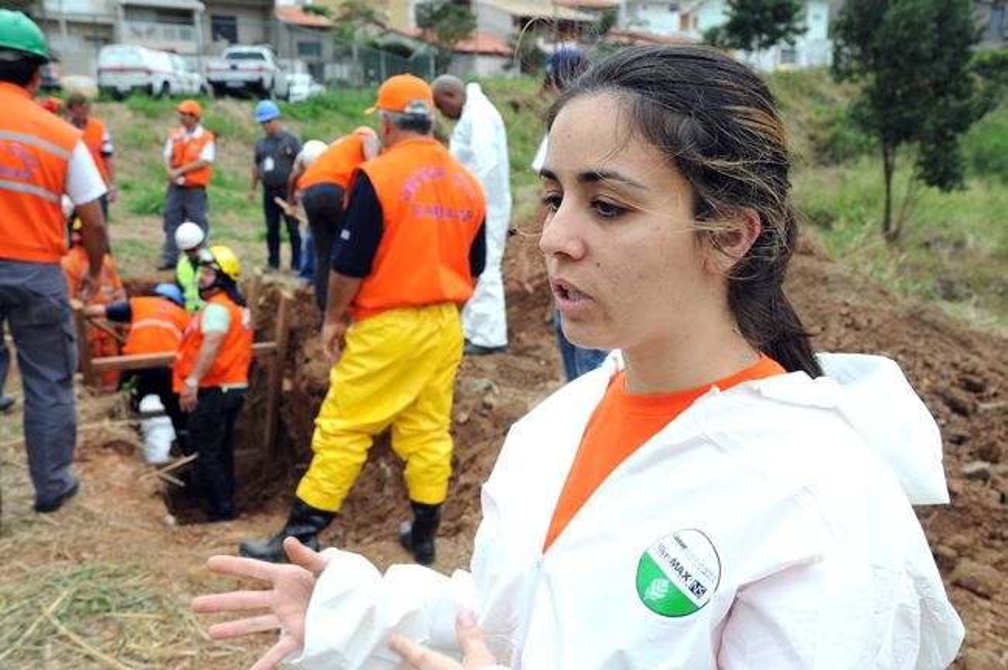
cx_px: 504
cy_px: 335
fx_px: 1007
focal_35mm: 36
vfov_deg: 36.8
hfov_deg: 53.2
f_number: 5.6
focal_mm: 24
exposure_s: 1/250
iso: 500
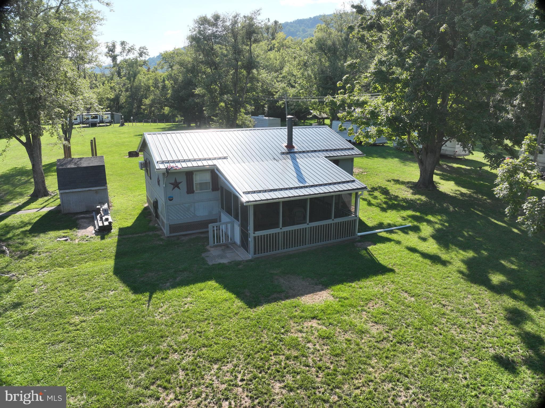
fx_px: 378
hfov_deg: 71.6
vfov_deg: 56.8
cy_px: 204
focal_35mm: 24
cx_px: 272
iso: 110
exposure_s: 1/2000
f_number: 4
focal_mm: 12.29
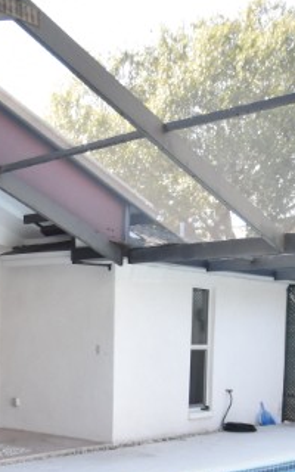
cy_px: 445
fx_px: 707
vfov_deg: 34.3
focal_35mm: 55
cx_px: 74
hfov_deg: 23.3
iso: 800
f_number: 3.5
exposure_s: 1/750
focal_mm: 10
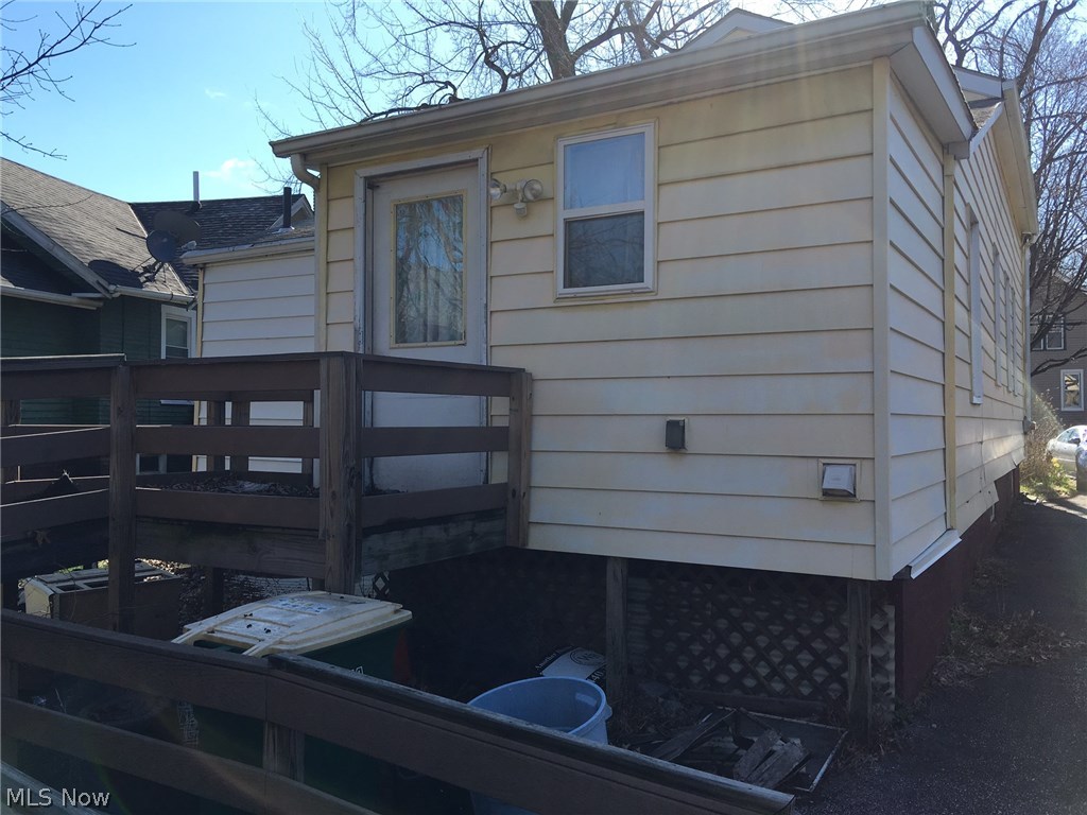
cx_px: 544
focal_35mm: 29
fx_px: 911
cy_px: 408
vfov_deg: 48.2
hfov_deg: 61.7
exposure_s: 1/657
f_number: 2.2
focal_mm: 4.15
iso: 25
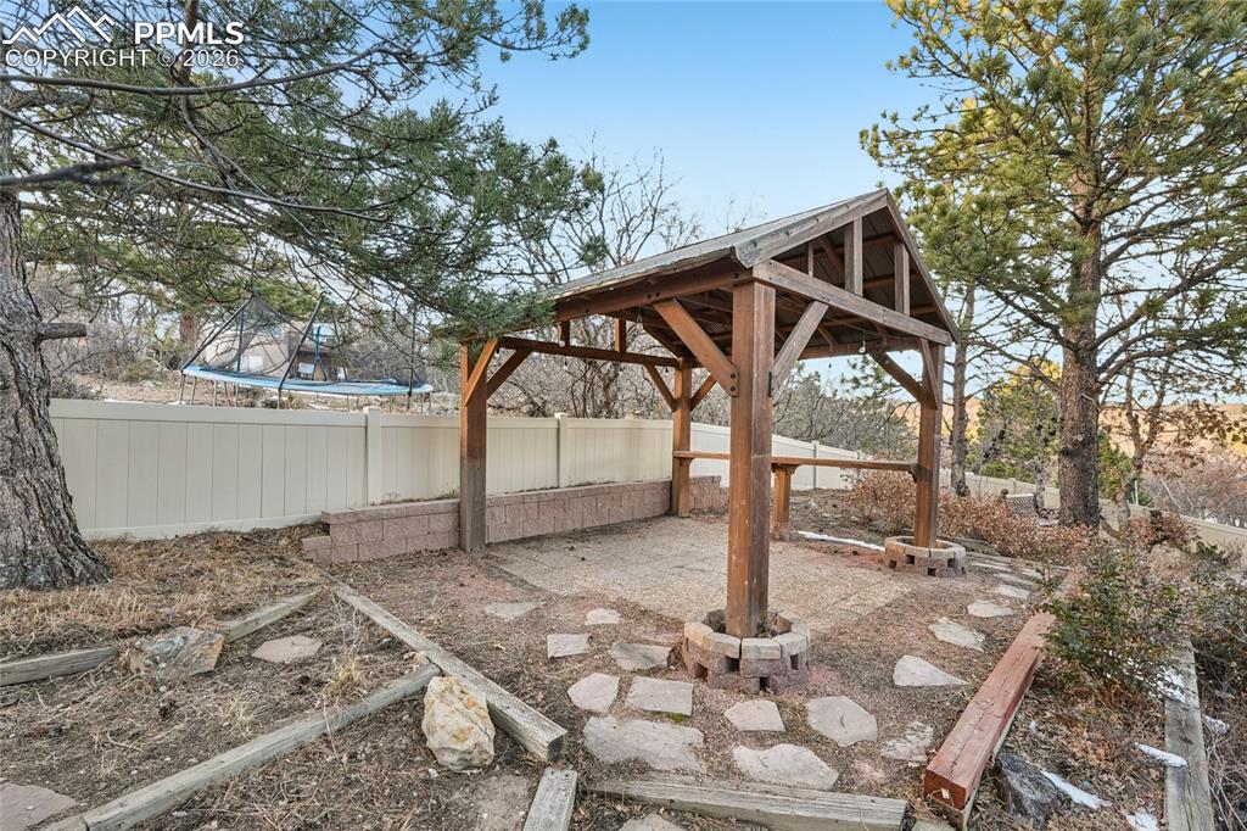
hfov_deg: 100.4
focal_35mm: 15
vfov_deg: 77.3
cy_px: 416
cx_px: 624
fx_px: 519
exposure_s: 1/20
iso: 800
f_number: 8
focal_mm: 10
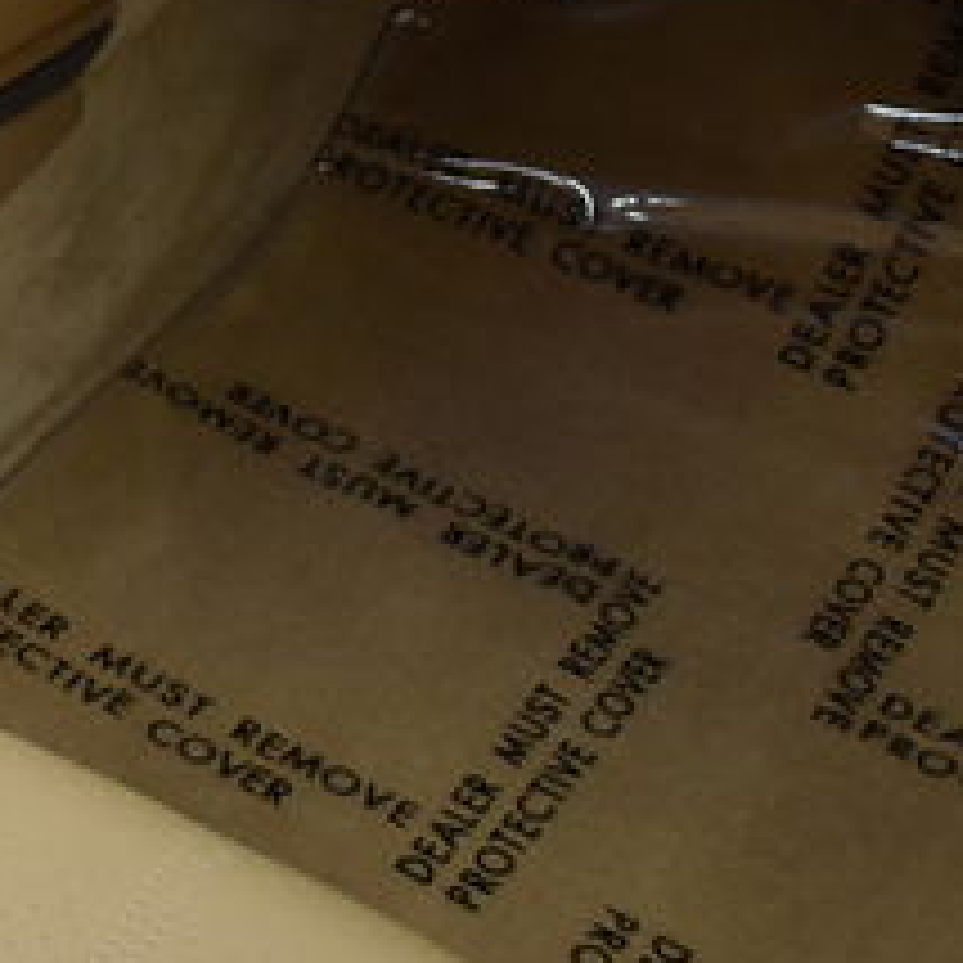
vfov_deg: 14.9
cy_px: -68
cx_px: -738
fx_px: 3605
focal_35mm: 115
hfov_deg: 13.7
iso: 720
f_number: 4
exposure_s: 1/40
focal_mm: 25
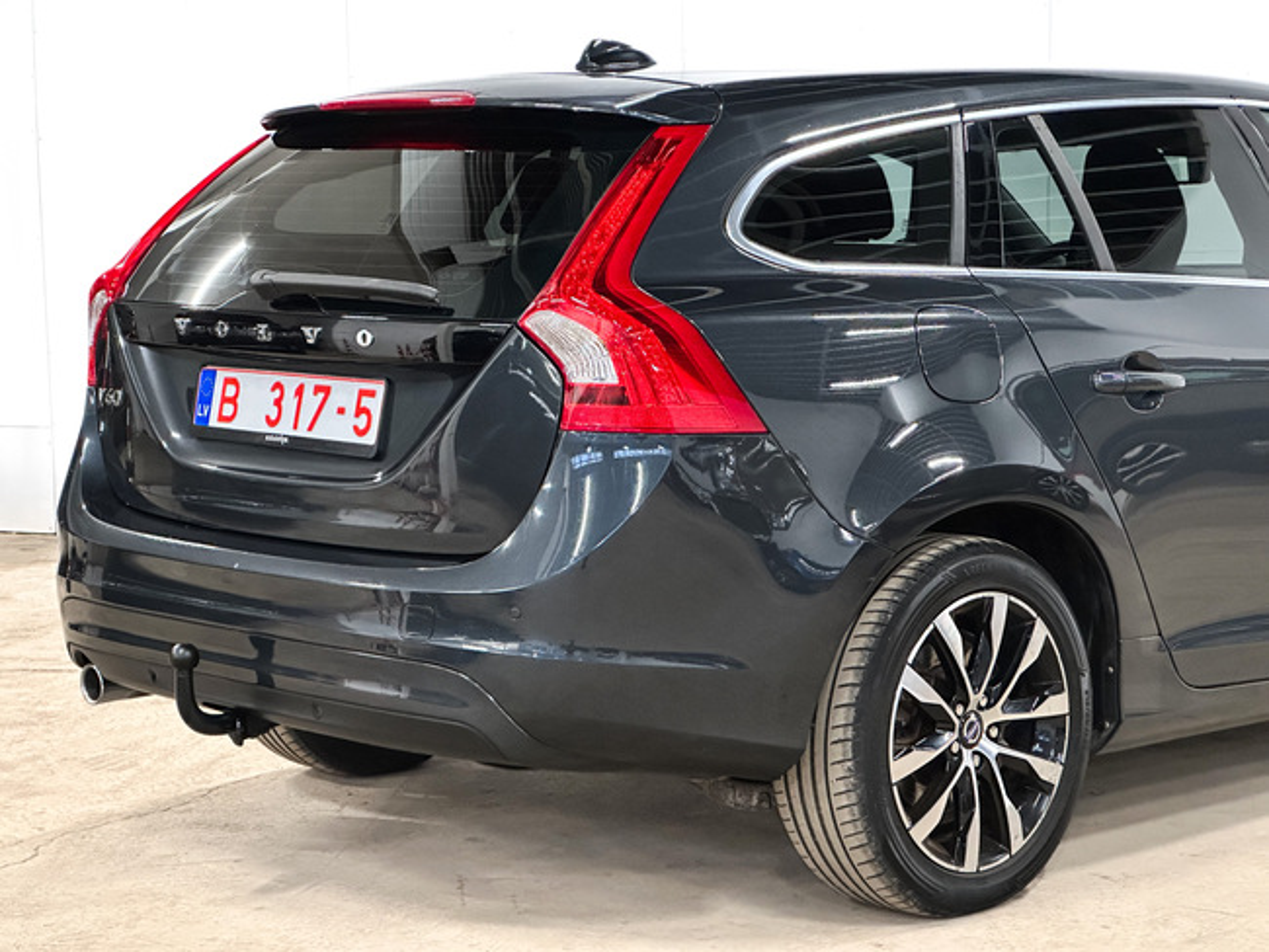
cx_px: 634
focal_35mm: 77
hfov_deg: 25.3
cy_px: 476
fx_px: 2824
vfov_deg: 19.2
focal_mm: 9
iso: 1000
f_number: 2.8
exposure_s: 1/35
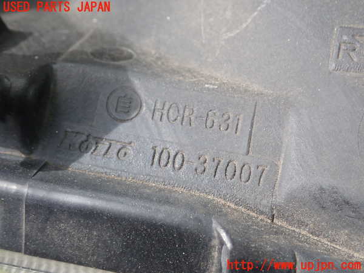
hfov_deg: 27.8
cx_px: 182
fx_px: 736
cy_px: 136
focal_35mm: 70
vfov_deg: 21.0
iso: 320
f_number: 4
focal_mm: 12.6
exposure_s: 1/60
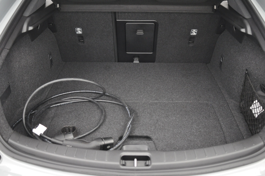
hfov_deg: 53.2
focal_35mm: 36
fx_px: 265
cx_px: 132
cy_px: 88
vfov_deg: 36.8
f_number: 2.8
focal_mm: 24
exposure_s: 1/30
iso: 1250
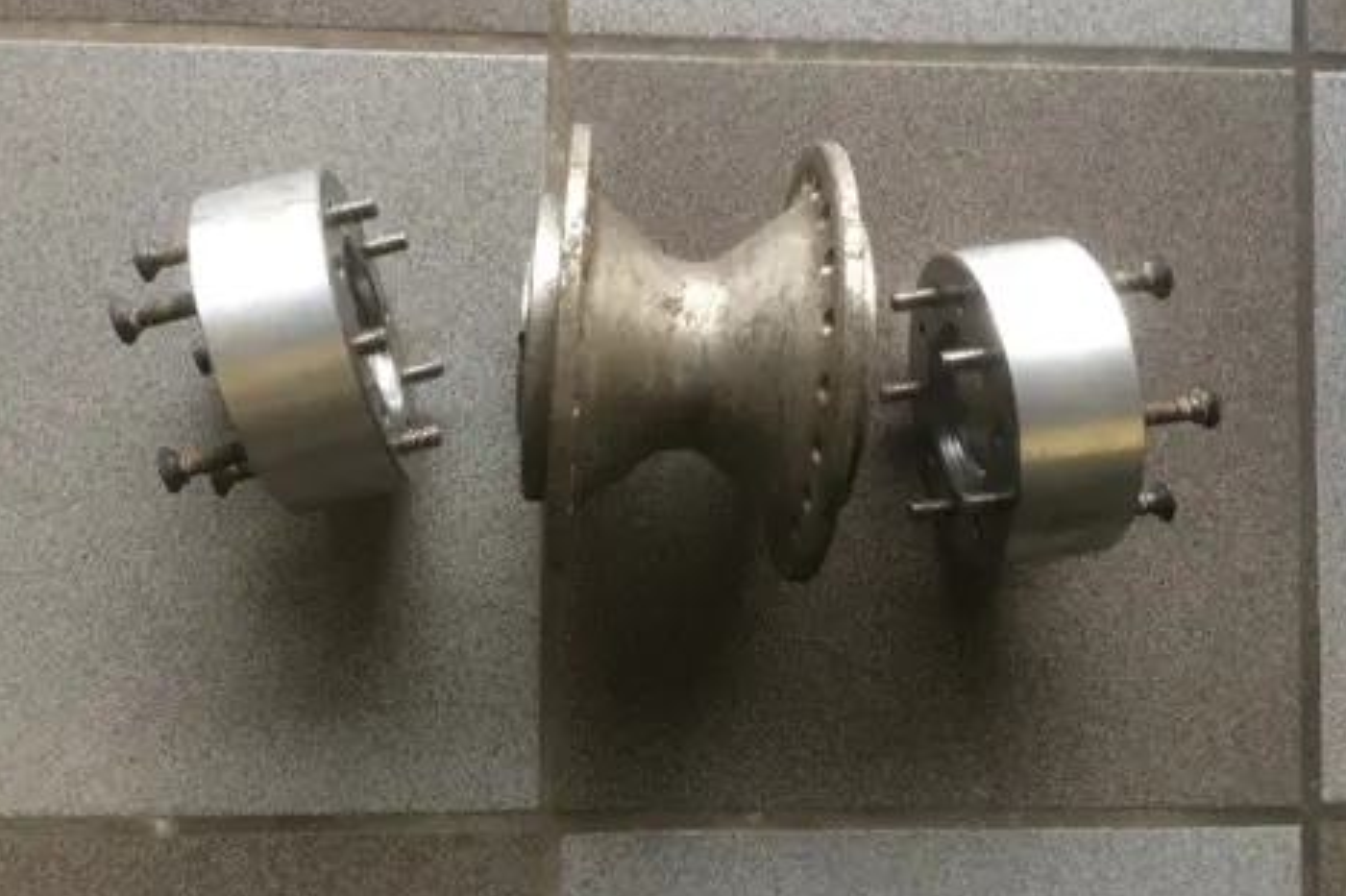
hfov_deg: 60.3
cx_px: 663
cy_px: 412
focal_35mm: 31
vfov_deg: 42.3
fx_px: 1159
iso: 50
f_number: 2.2
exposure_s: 1/33
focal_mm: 4.15
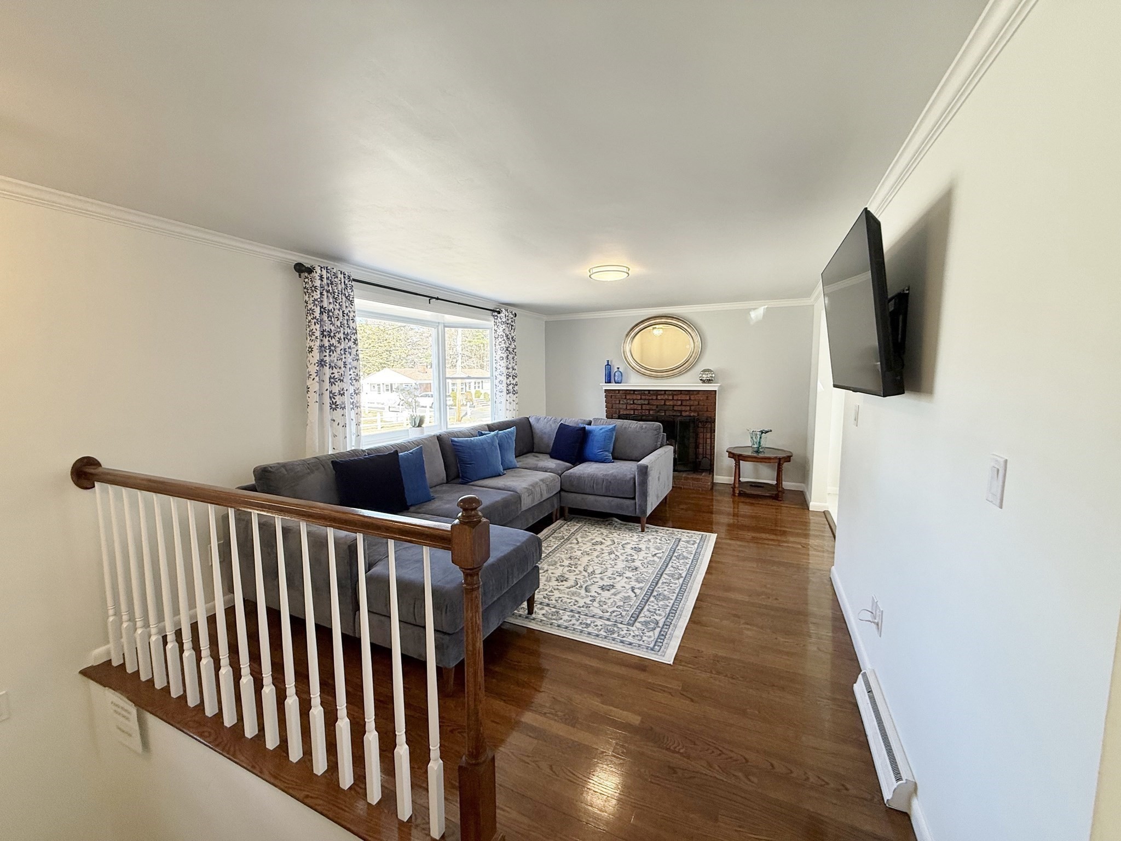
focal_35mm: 14
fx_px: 453
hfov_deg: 102.1
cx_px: 560
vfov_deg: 85.7
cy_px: 420
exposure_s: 1/120
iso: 100
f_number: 2.2
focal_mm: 2.22
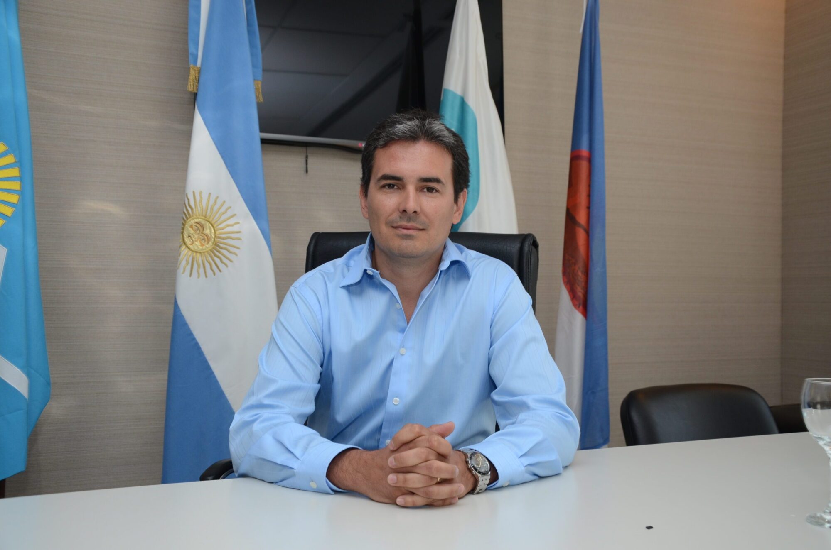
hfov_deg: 51.4
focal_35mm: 38
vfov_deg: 35.3
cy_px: 275
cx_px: 416
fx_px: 864
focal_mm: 25
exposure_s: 1/80
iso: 400
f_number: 6.3
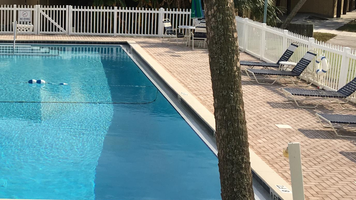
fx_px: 651
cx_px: 24
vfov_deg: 17.3
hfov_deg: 29.1
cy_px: 34
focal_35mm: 69
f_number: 2.2
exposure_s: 1/1923
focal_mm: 4.15
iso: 25
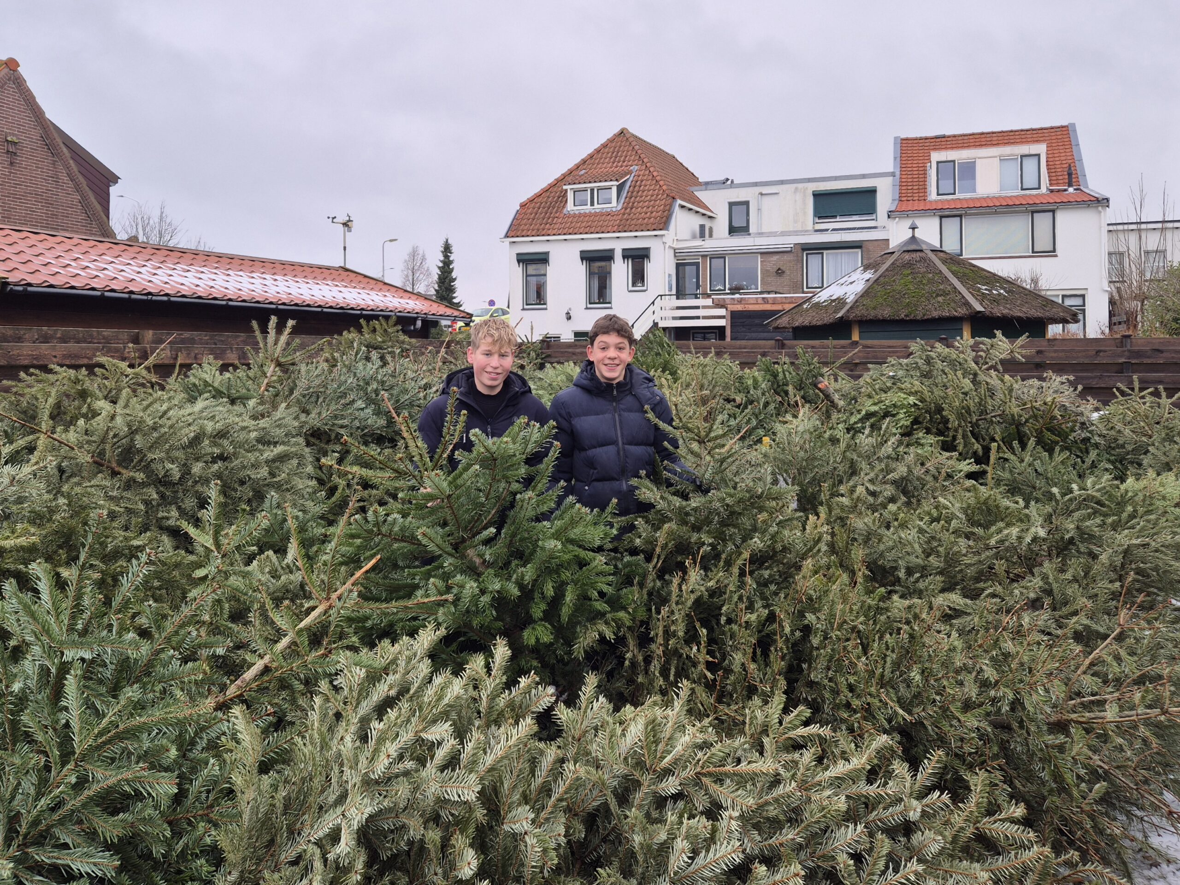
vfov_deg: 58.9
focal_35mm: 23
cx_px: 590
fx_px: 784
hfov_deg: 73.9
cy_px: 442
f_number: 1.8
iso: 25
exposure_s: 1/182
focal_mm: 5.4
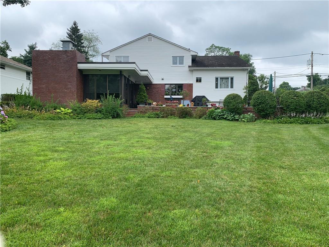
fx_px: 247
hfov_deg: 67.3
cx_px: 164
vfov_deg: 53.1
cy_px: 124
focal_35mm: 26
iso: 25
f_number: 1.8
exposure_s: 1/1032
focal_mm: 4.25
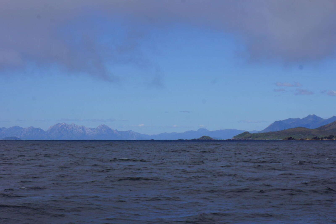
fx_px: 765
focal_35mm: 82
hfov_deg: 24.8
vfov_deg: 16.7
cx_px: 168
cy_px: 112
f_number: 13
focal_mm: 55
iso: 100
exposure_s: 1/250
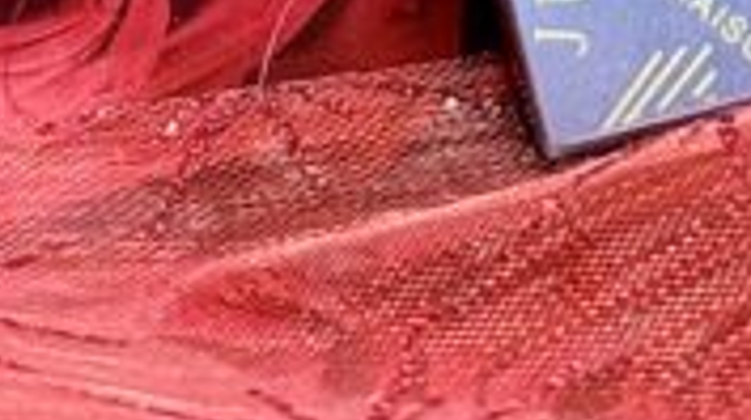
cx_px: 1171
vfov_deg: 3.7
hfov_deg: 7.0
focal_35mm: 303
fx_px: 6026
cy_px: -1375
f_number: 1.78
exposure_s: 1/223
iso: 100
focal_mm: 6.76
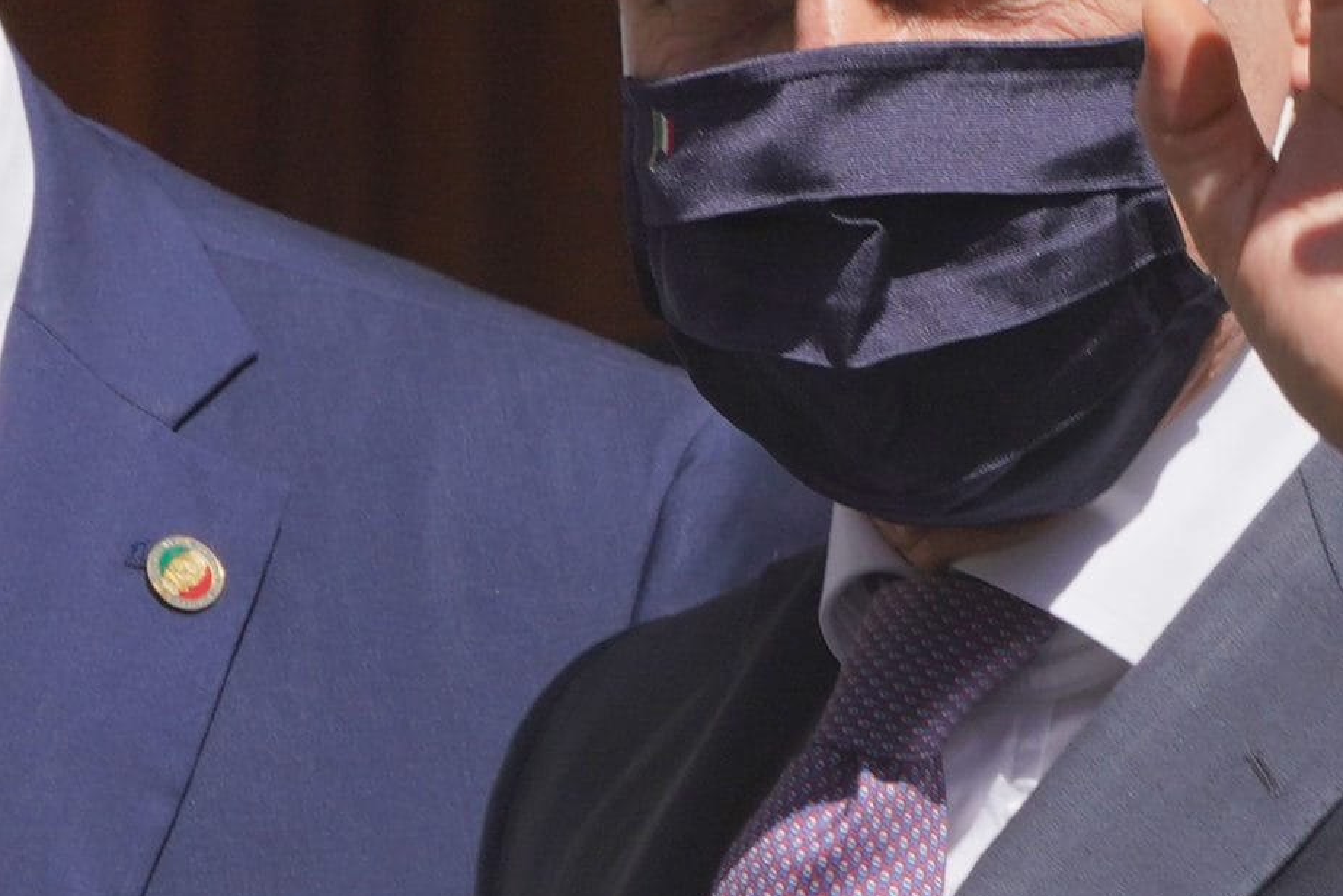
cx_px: 1745
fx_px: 37688
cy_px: 64
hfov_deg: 2.0
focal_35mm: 1010
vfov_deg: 1.4
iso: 200
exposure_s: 1/500
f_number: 11
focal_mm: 364
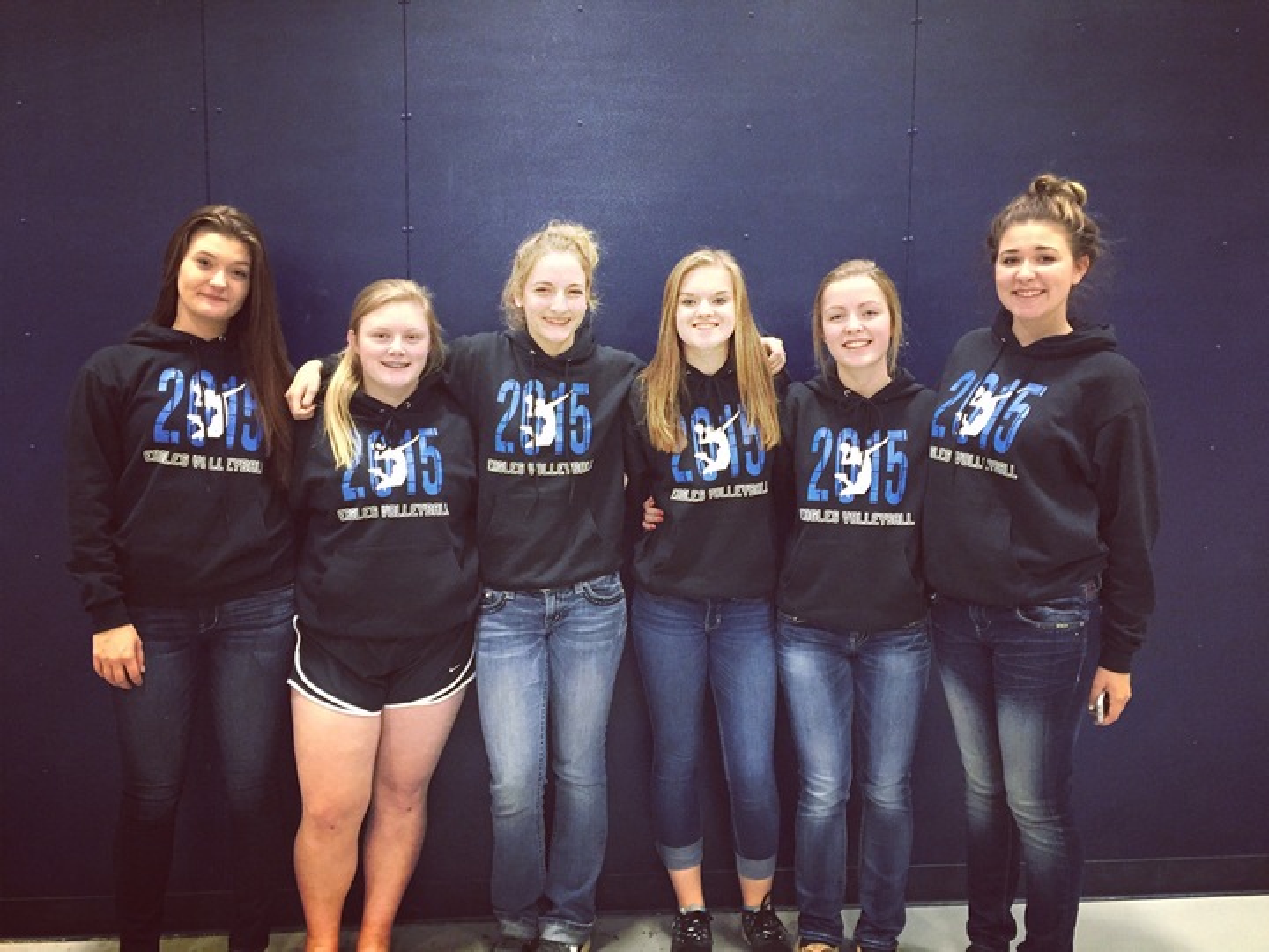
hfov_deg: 61.7
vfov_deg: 48.2
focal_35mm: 29
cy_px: 476
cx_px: 634
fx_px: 1063
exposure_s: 1/30
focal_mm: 4.15
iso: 250
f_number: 2.2
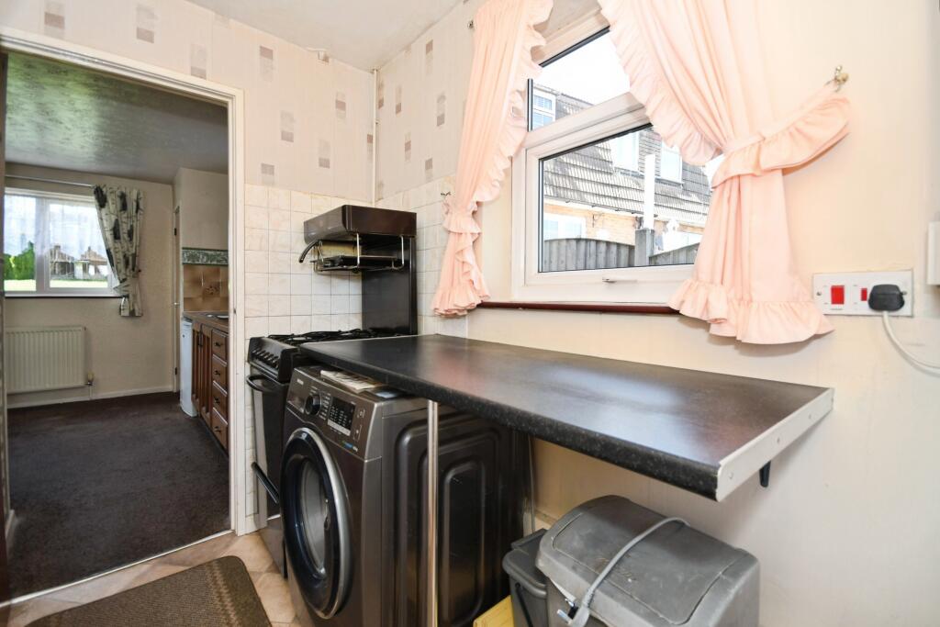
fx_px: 392
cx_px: 470
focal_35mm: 15
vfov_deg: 77.3
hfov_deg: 100.4
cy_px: 314
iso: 400
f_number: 8
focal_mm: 10
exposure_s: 1/60
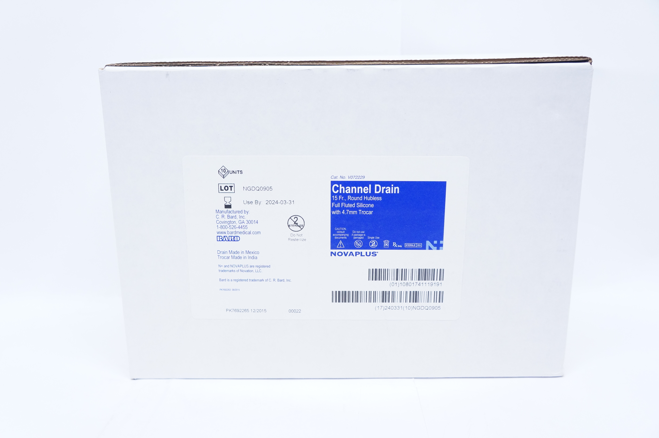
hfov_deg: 57.3
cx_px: 330
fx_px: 603
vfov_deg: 39.9
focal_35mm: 33
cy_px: 219
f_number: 4.5
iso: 1600
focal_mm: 22
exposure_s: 1/125
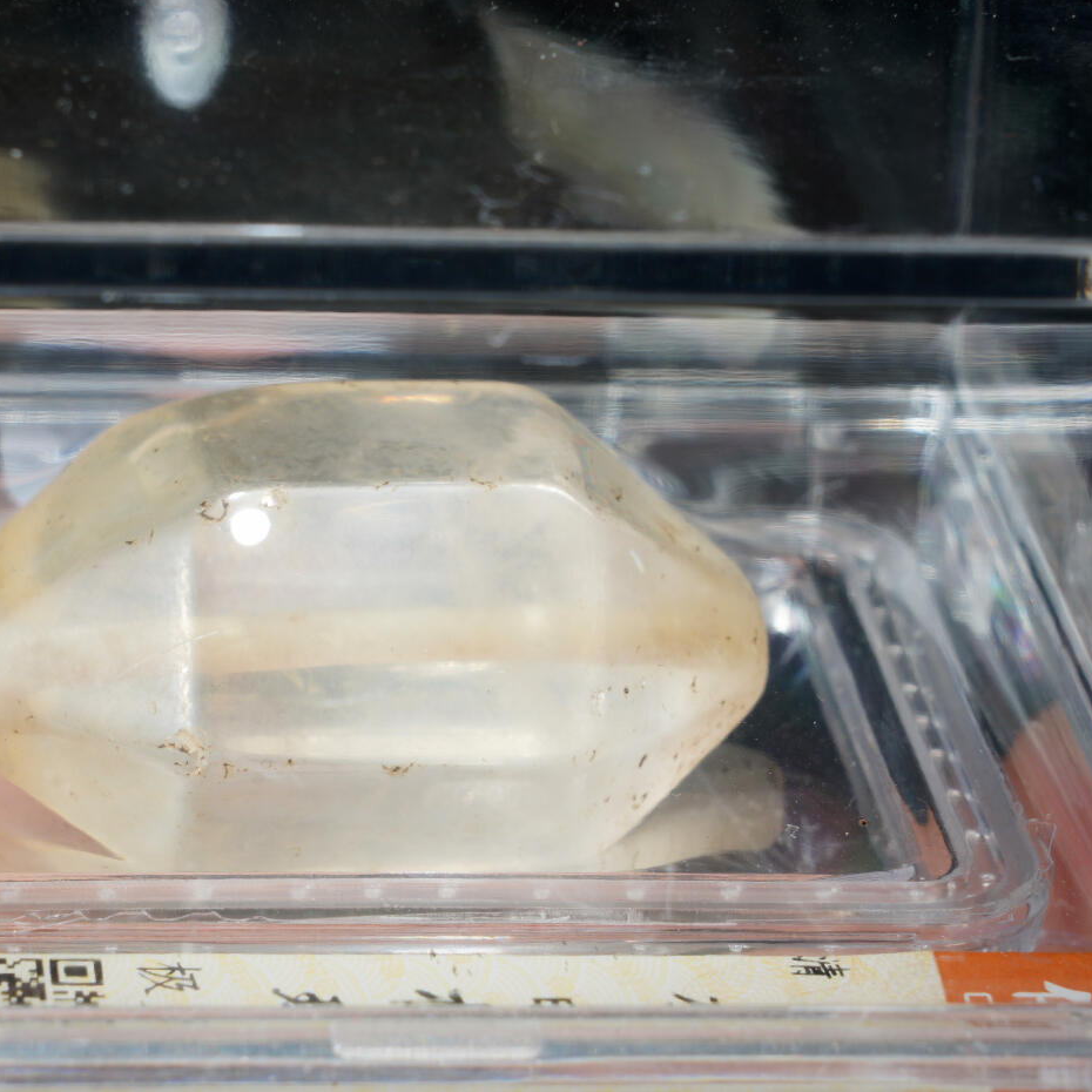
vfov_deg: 8.7
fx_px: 7174
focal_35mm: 201
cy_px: 545
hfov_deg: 8.7
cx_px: 385
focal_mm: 105
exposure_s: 1/160
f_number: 18
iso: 100
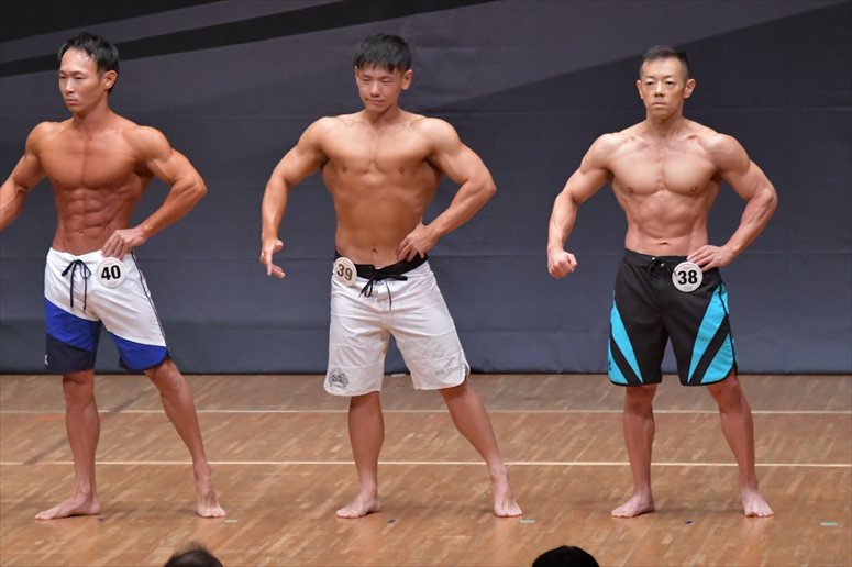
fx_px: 6742
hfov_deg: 7.2
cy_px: 284
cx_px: 426
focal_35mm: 285
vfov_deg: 4.8
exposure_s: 1/400
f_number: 5.6
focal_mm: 190
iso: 6400
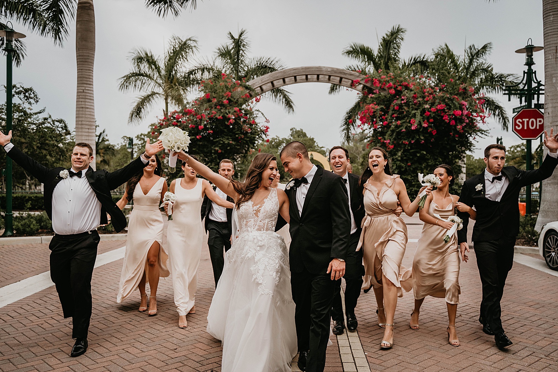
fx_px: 512
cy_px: 186
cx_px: 279
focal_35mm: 33
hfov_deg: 57.2
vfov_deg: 40.0
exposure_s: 1/250
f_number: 2.8
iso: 640
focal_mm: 33
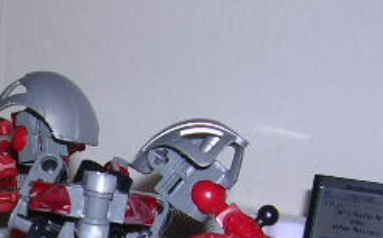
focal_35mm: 105
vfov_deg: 12.1
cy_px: 289
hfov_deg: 19.5
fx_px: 1094
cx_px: 44
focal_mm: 5.8
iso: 50
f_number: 2.8
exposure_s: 1/60.1
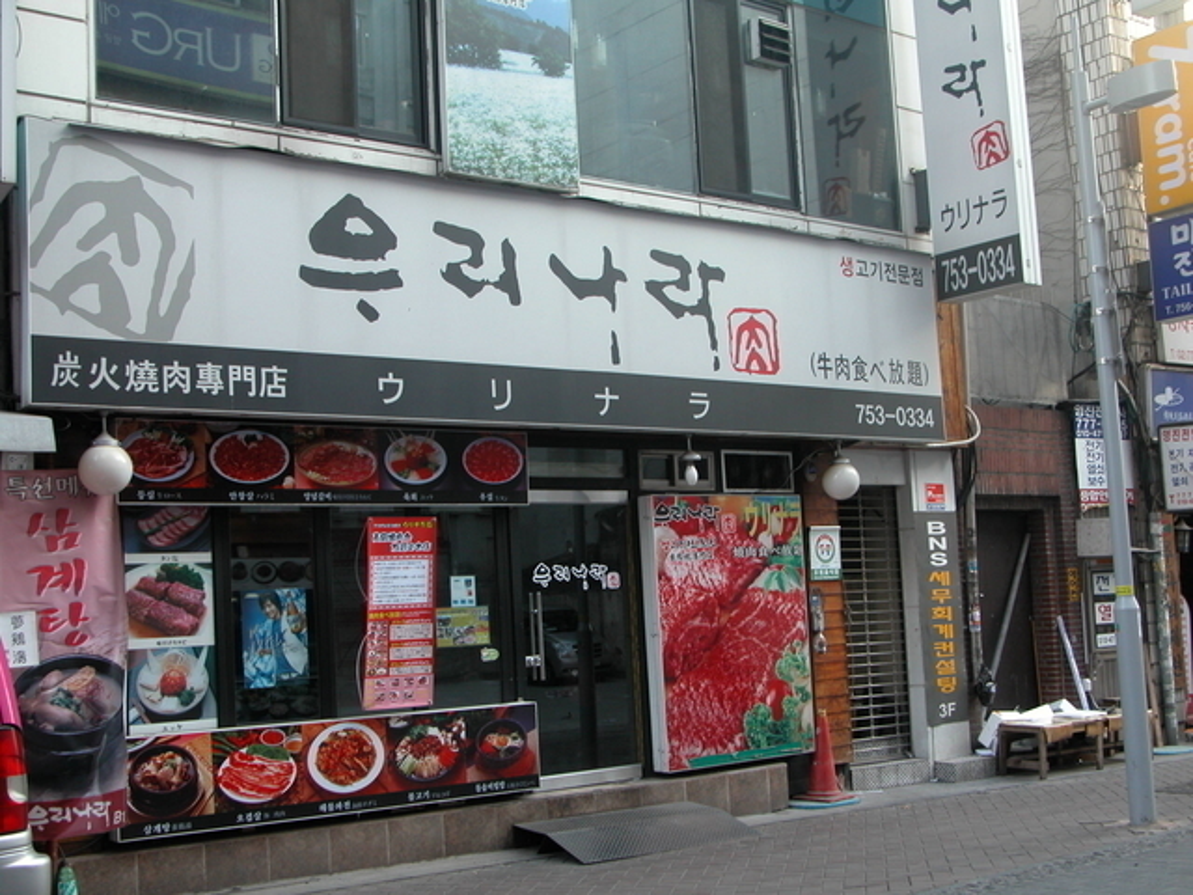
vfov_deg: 32.2
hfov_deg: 42.1
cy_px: 448
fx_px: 1551
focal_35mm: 45
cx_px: 596
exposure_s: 1/50.6
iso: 100
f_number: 3.3
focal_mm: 11.6
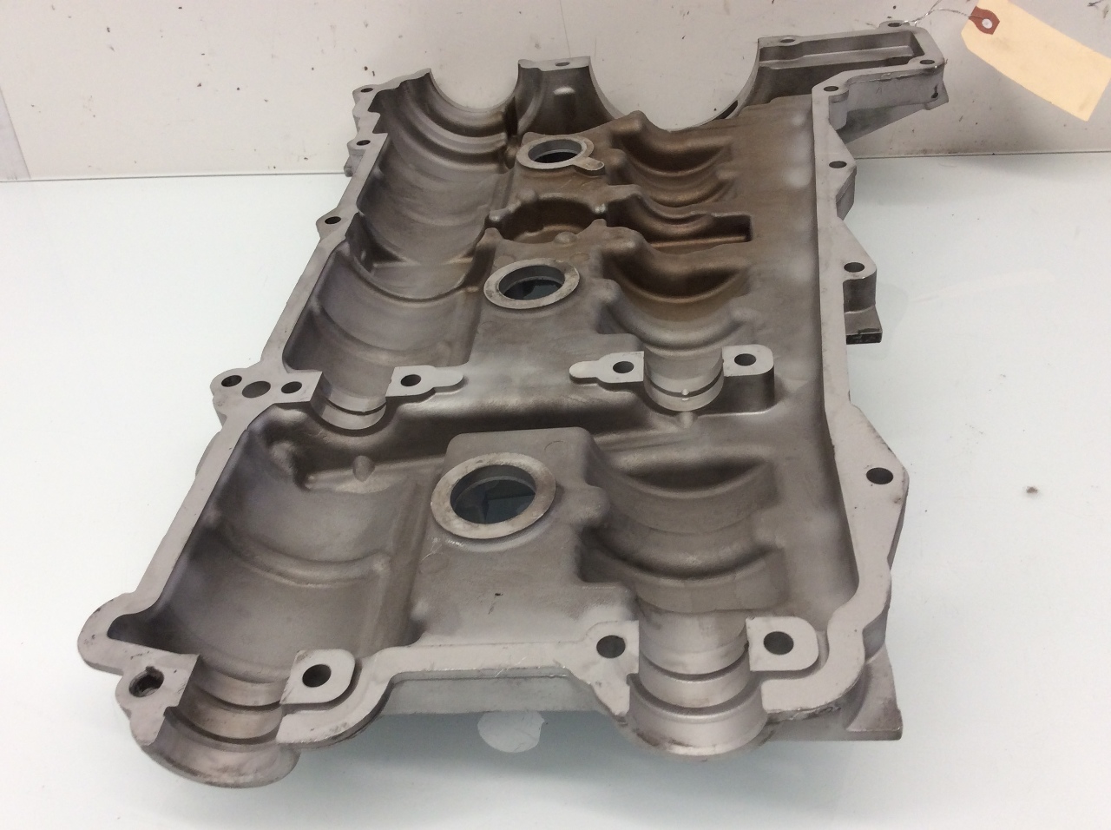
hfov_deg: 56.9
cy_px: 415
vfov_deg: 44.1
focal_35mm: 32
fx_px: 1026
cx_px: 556
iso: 50
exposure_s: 1/60
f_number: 2.4
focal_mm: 3.3
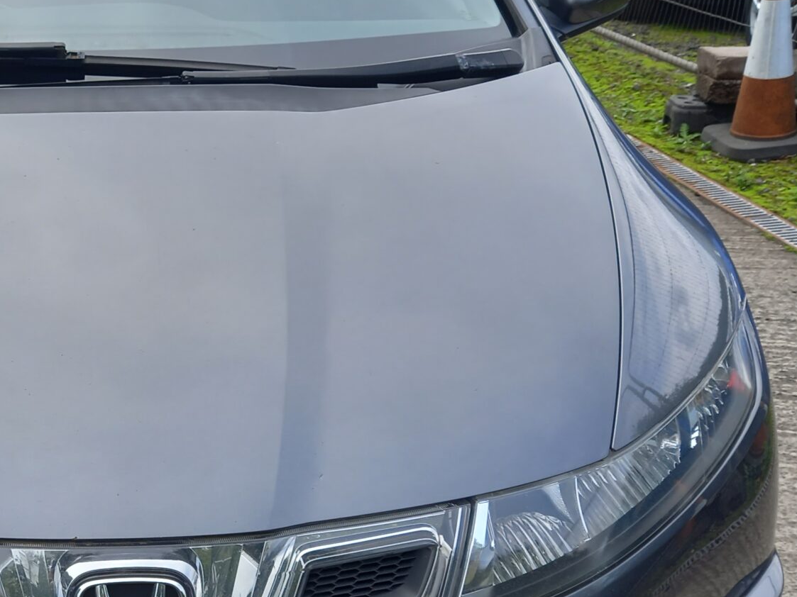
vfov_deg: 25.6
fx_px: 1312
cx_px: 114
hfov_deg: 32.5
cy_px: 345
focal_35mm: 57
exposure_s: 1/186
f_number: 2
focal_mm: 4.6
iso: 25
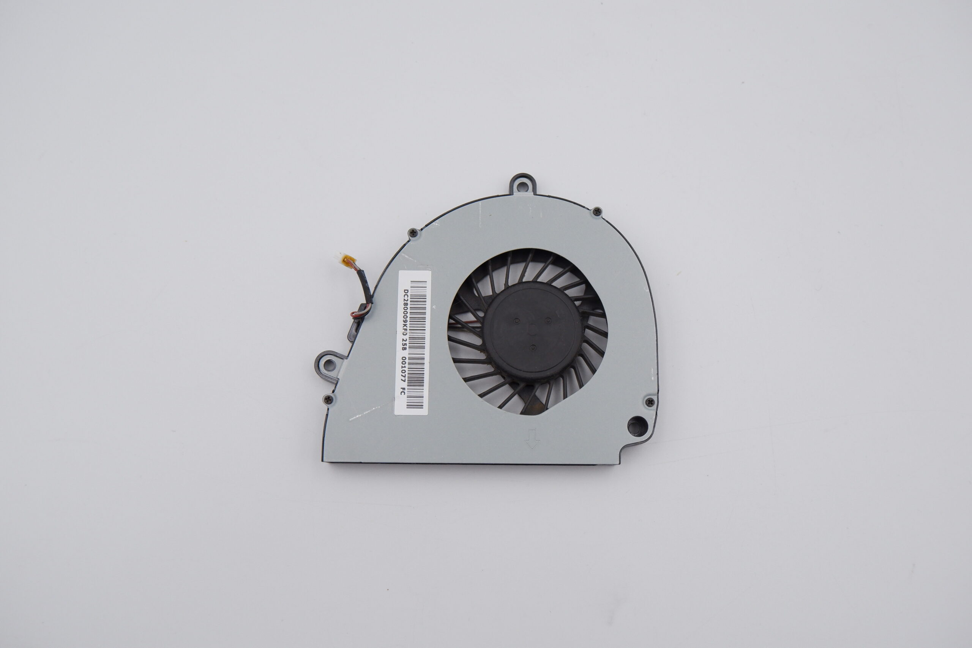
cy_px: 324
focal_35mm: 33
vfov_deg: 40.0
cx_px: 486
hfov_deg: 57.2
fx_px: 891
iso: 800
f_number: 5.6
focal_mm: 22.1
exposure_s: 1/480
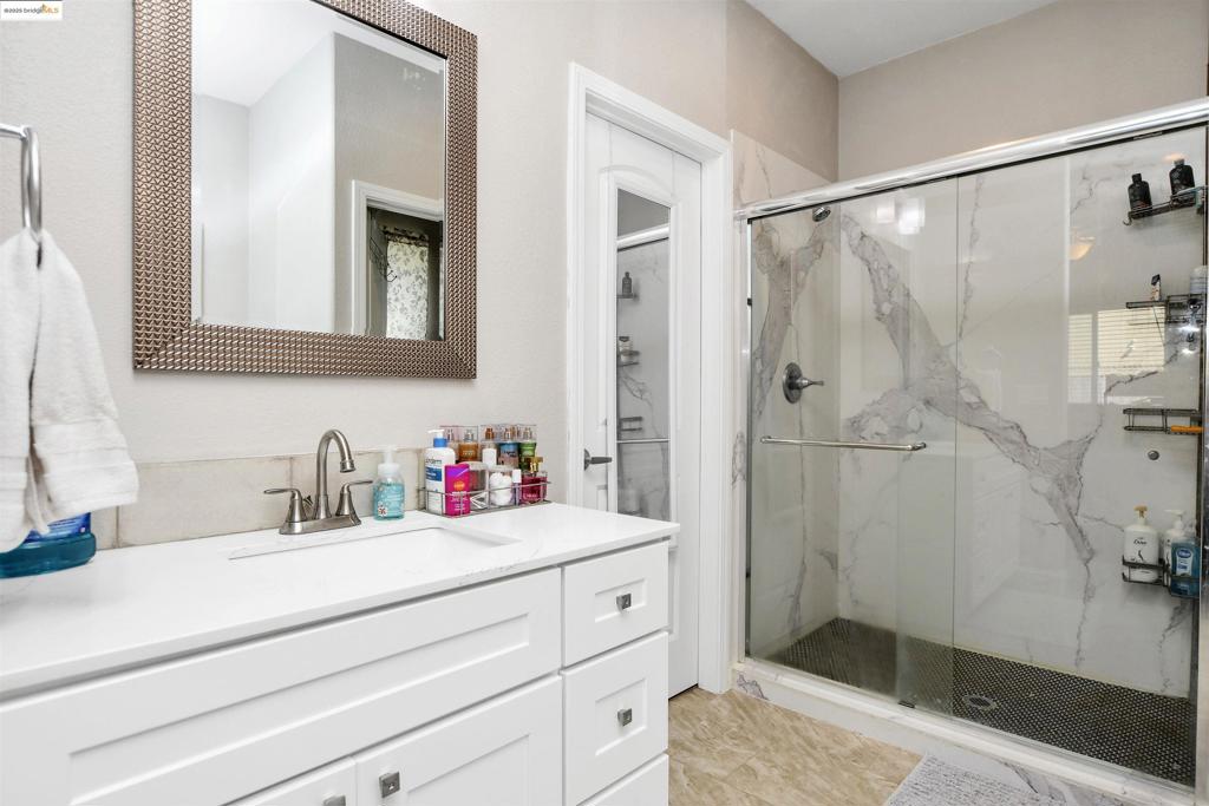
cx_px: 604
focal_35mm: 15
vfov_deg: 77.3
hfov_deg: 100.4
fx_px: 504
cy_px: 403
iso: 320
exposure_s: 1/60
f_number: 5
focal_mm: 10
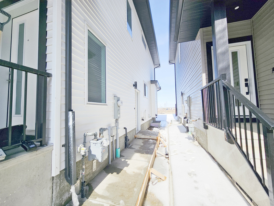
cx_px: 137
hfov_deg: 106.2
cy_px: 103
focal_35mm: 13
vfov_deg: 89.9
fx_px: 103
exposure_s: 1/2016
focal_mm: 2.2
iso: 50
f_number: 2.2
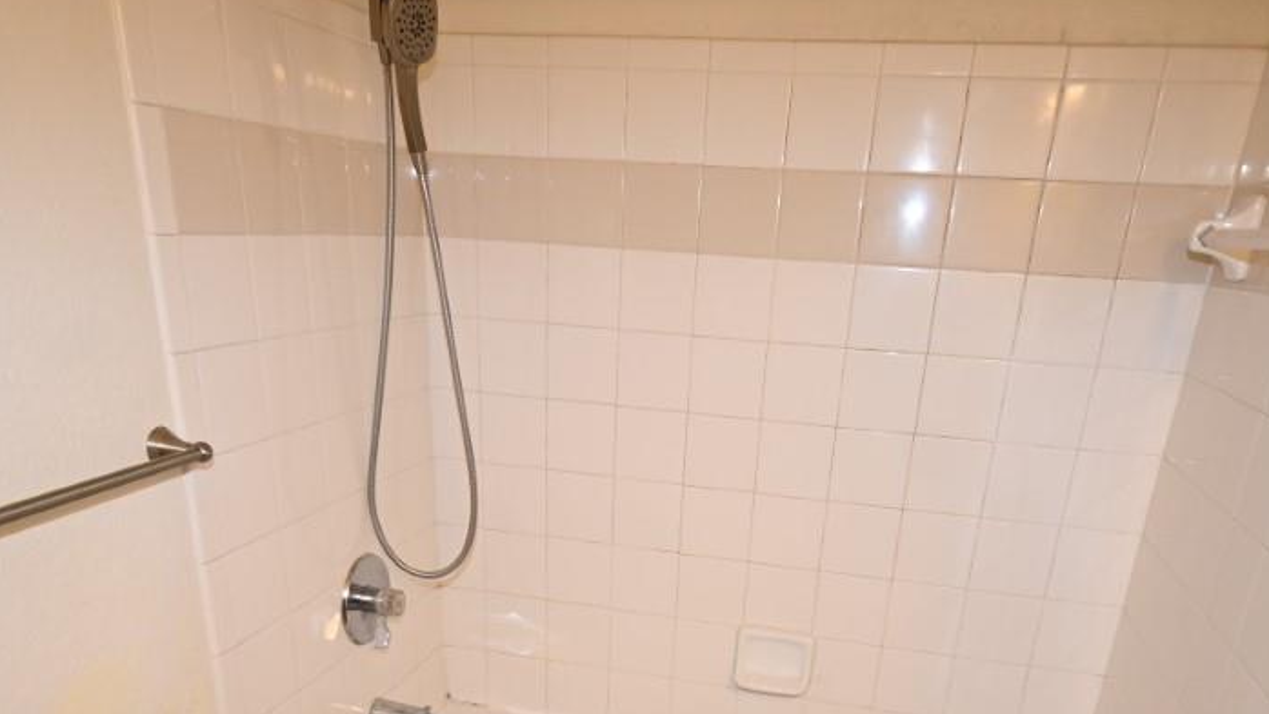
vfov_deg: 39.7
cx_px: 665
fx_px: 909
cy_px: 645
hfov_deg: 69.8
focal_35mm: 27
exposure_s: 1/60
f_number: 4.5
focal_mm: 10
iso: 400
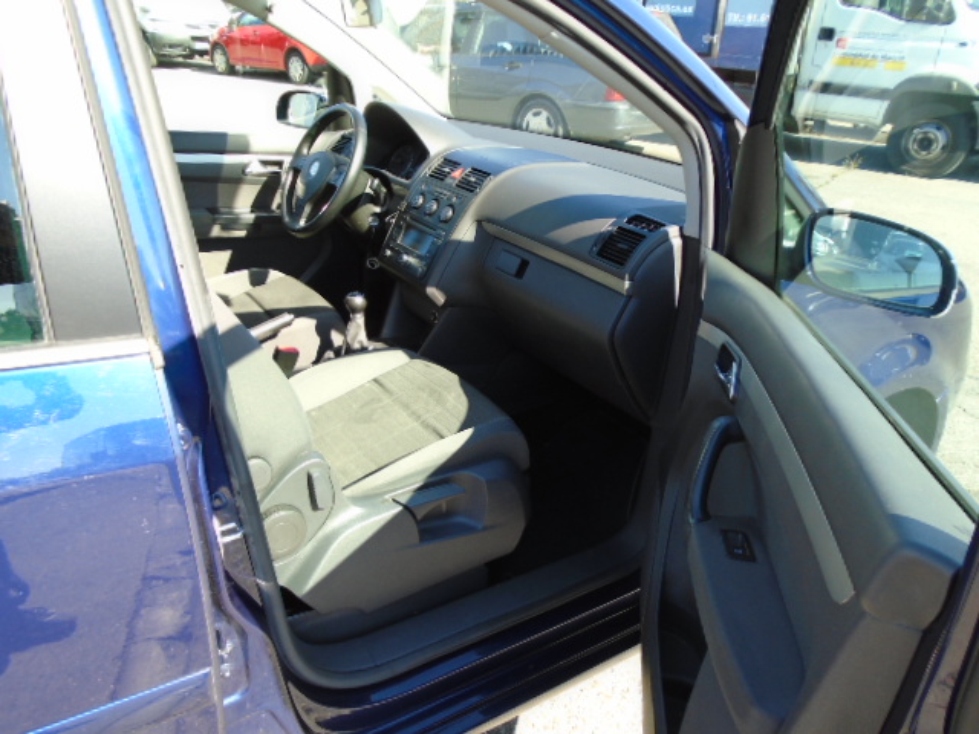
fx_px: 735
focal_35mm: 26
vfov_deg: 53.1
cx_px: 490
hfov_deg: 67.3
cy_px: 367
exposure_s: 1/125
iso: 100
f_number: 3.2
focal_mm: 4.6
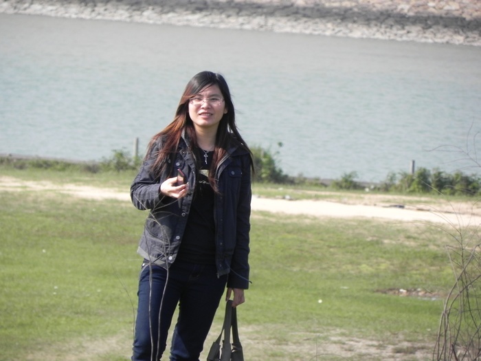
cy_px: 180
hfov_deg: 3.6
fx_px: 7642
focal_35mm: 550
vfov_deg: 2.7
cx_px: 240
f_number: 5.6
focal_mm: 97.8
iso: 160
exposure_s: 1/309
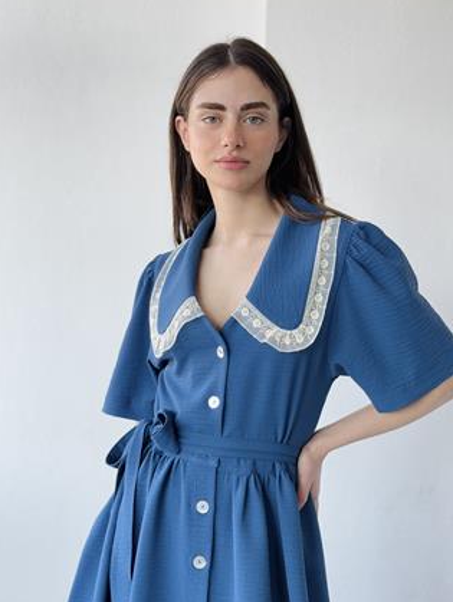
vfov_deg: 31.6
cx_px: 259
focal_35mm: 61
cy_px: 323
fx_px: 1063
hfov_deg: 24.0
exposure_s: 1/153
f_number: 1.78
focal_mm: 6.76
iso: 64
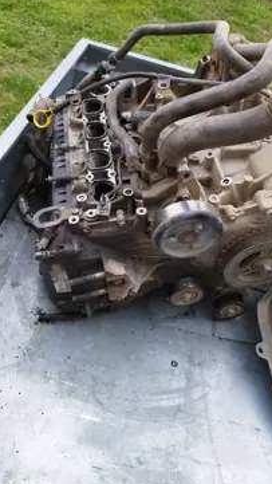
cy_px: 221
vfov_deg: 66.0
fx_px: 372
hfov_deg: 40.2
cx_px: 134
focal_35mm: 29
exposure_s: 1/193
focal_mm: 5.89
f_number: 1.89
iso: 50
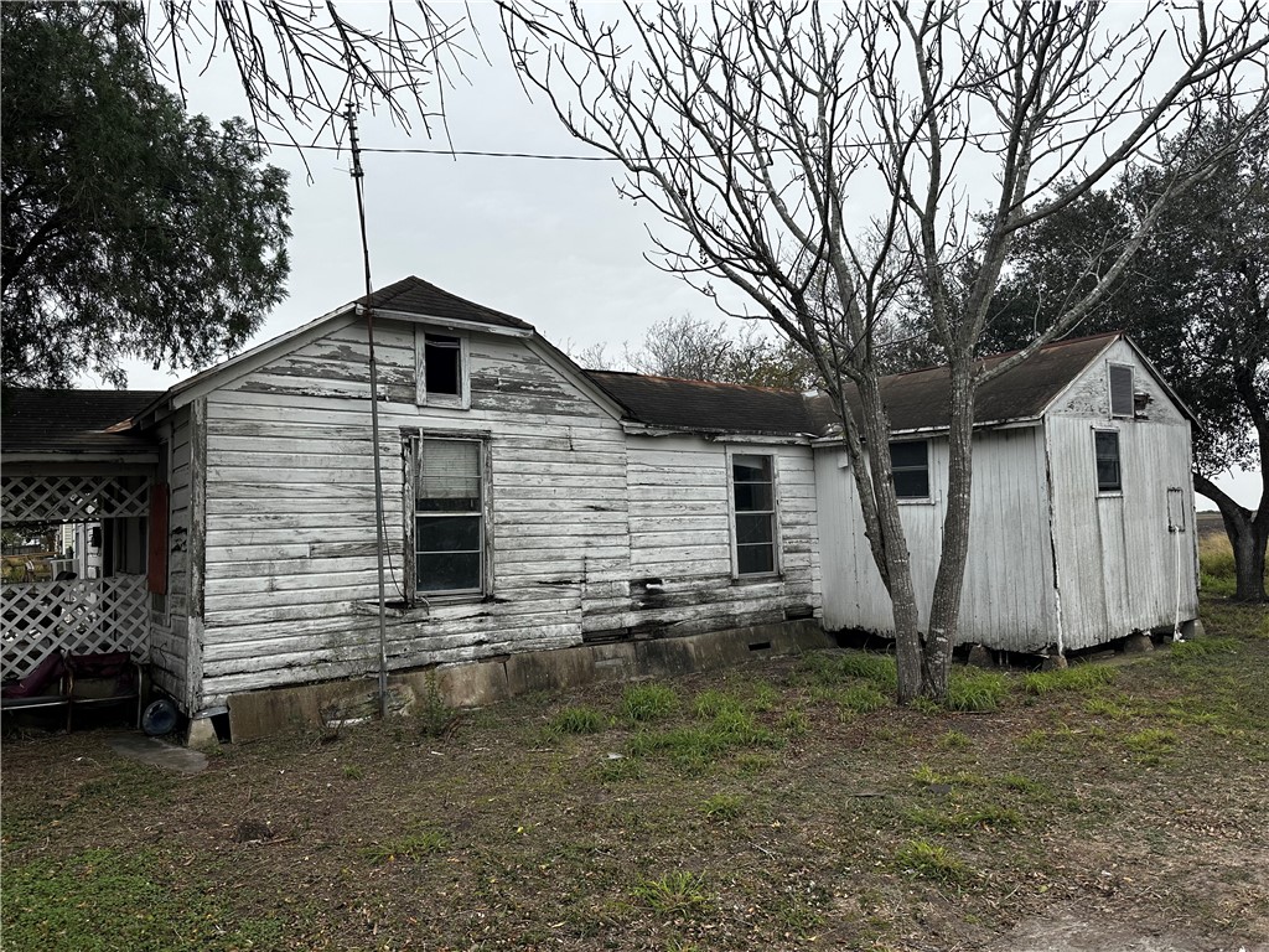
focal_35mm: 24
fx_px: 880
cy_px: 476
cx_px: 634
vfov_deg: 56.8
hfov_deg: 71.6
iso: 80
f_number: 1.78
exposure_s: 1/1095
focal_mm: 6.86
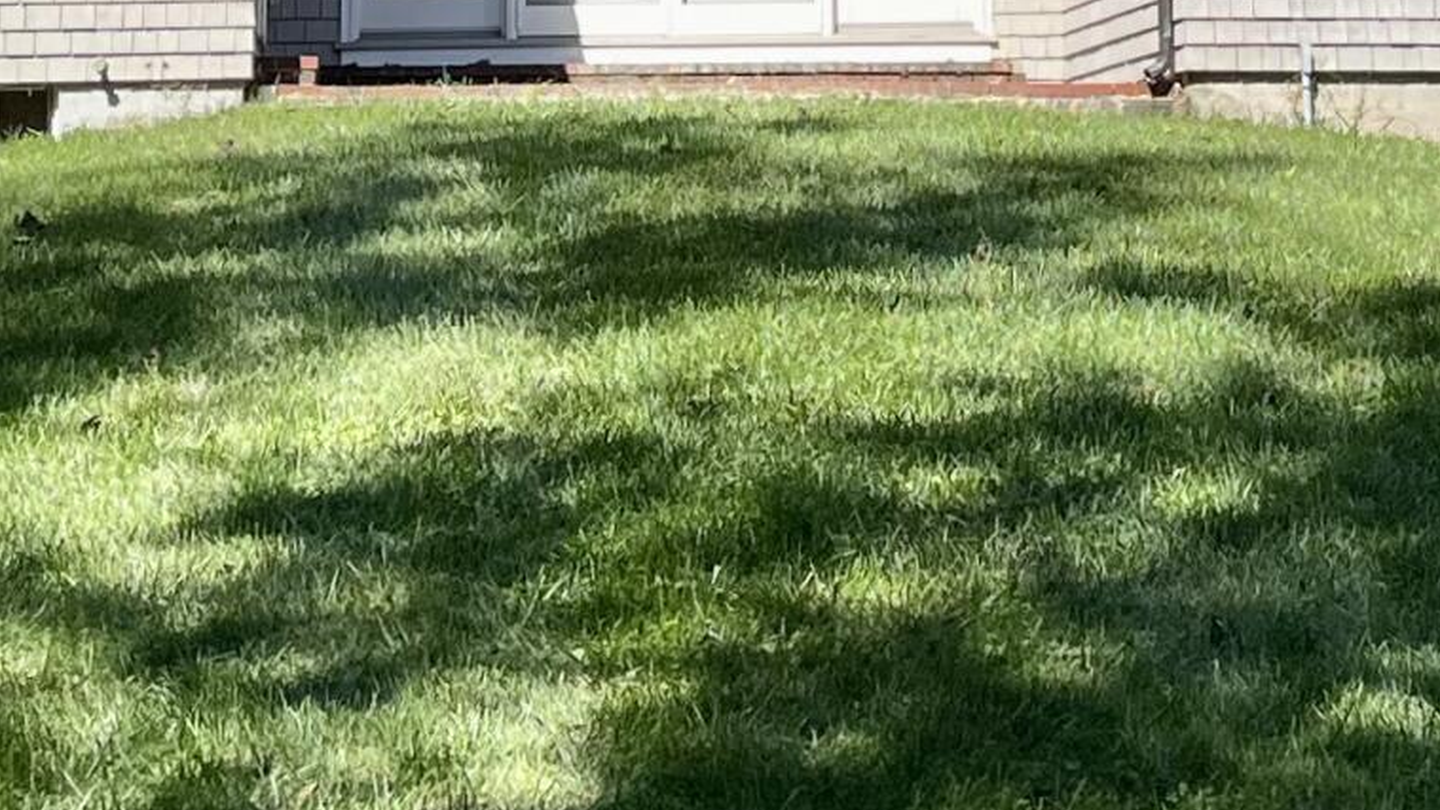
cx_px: 871
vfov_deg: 10.0
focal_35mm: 112
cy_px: -850
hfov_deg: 19.1
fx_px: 4277
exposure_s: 1/2410
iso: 50
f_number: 1.6
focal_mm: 5.1
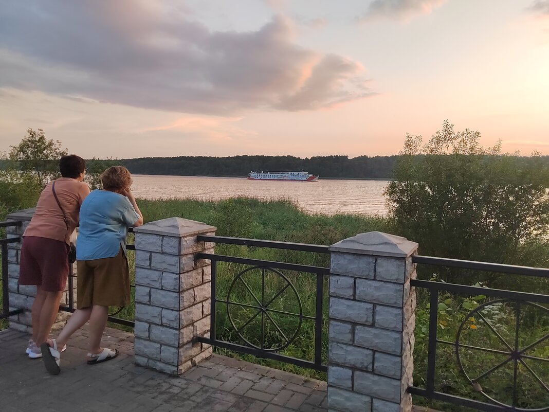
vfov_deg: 58.9
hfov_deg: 73.9
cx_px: 274
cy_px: 206
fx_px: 365
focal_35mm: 23
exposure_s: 1/100
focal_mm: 5.52
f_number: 1.9
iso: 114
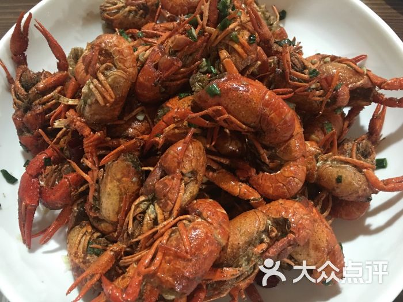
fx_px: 338
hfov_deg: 61.7
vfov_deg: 48.2
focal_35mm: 29
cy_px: 151
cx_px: 202
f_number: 2.2
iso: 125
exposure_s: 1/8
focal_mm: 4.15
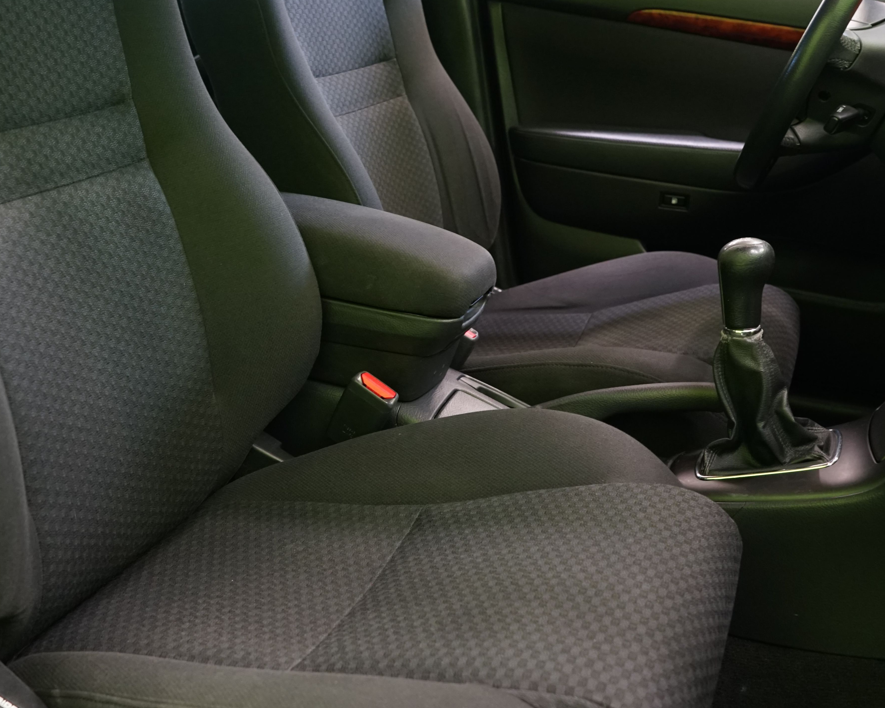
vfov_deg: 32.7
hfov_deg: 40.3
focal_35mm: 46
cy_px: 293
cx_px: 382
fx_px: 1205
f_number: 5
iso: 1600
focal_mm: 29
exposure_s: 1/20
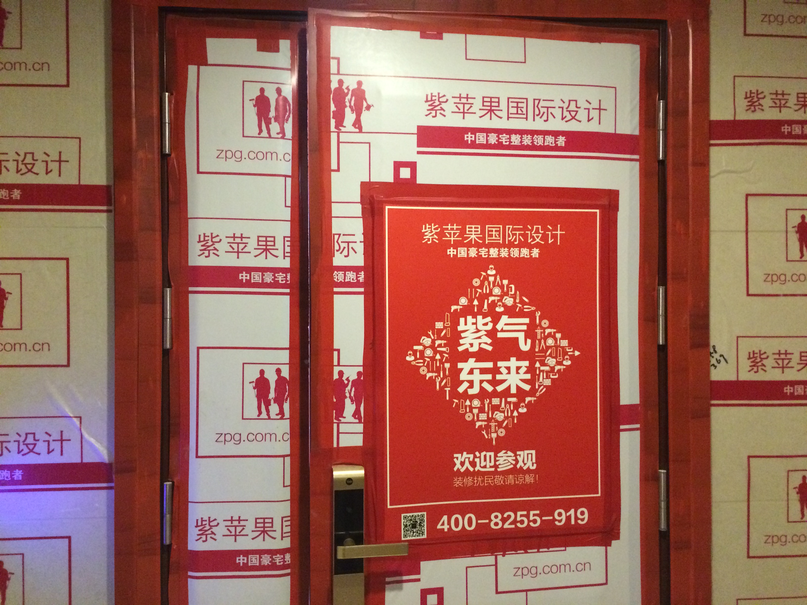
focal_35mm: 29
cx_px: 404
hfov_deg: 61.7
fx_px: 676
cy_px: 302
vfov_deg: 48.2
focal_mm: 4.15
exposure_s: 1/15
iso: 320
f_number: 2.2
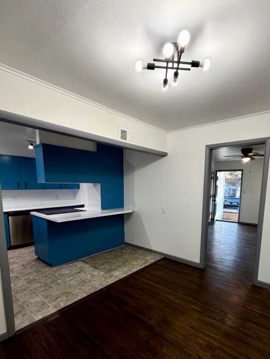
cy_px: 212
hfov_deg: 71.4
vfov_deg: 86.9
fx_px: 187
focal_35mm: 18
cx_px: 150
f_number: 2.2
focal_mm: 2.22
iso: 250
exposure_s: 1/120
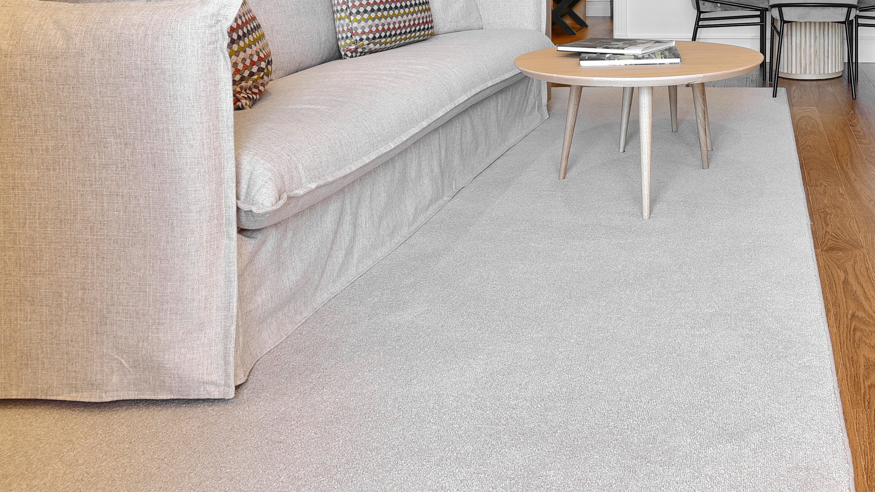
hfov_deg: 52.4
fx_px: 789
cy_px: -70
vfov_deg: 30.4
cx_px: 756
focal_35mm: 34
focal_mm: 16
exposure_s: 1/2
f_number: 11
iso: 100
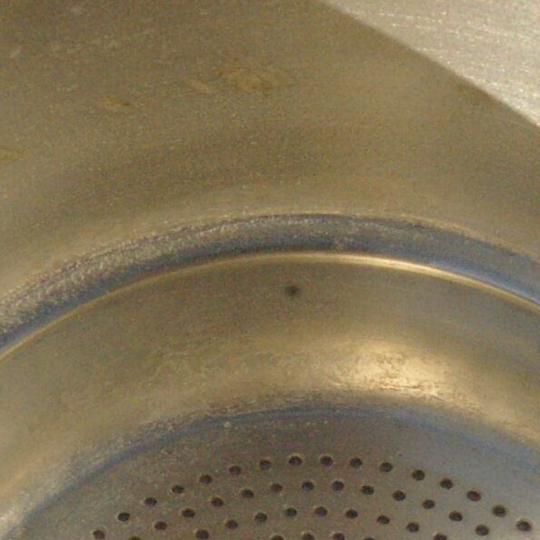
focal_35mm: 168
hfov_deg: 10.3
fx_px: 2965
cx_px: 553
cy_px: 416
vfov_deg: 10.4
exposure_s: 1/1000
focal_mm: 26
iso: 1600
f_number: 13
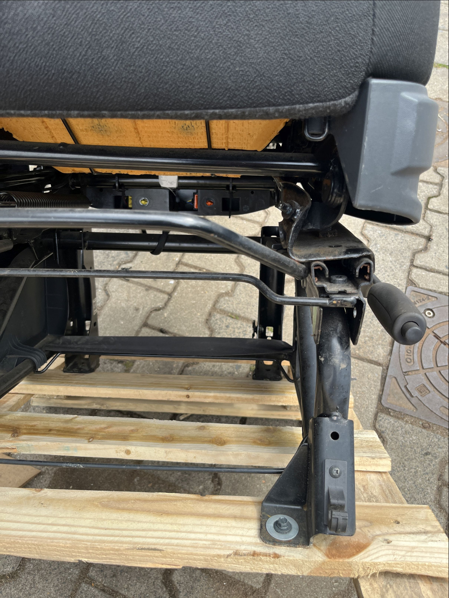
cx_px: 224
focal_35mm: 26
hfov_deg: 53.1
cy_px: 299
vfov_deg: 67.3
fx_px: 450
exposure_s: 1/563
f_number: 1.6
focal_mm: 5.1
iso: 50
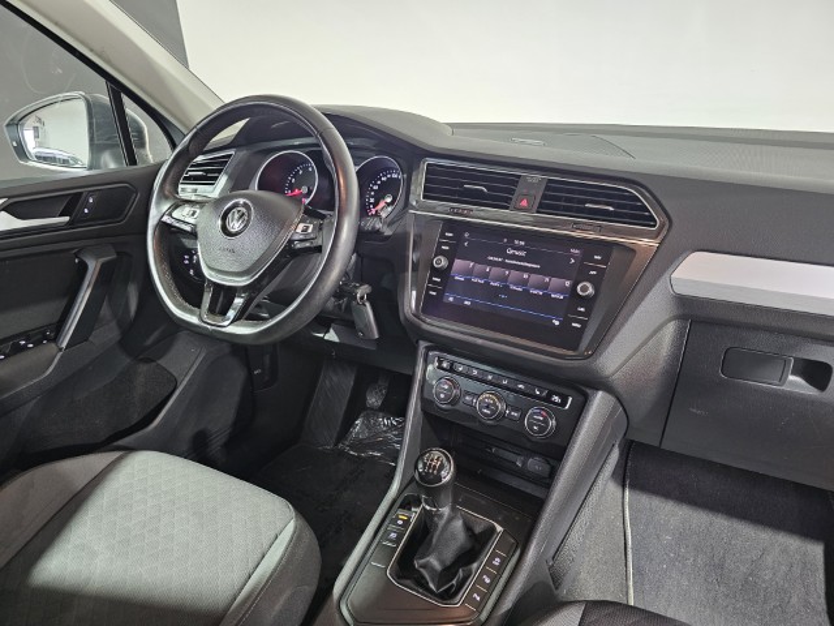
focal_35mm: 23
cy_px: 313
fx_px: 554
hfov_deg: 73.9
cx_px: 417
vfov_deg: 58.9
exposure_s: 1/25
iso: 640
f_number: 1.7
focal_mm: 6.3
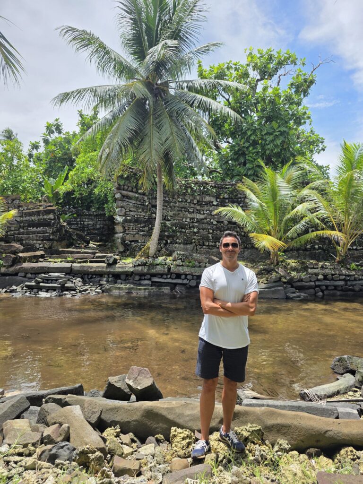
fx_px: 322
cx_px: 182
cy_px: 242
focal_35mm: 23
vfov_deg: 73.9
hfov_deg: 58.9
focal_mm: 6.3
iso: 80
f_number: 1.7
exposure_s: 1/10000
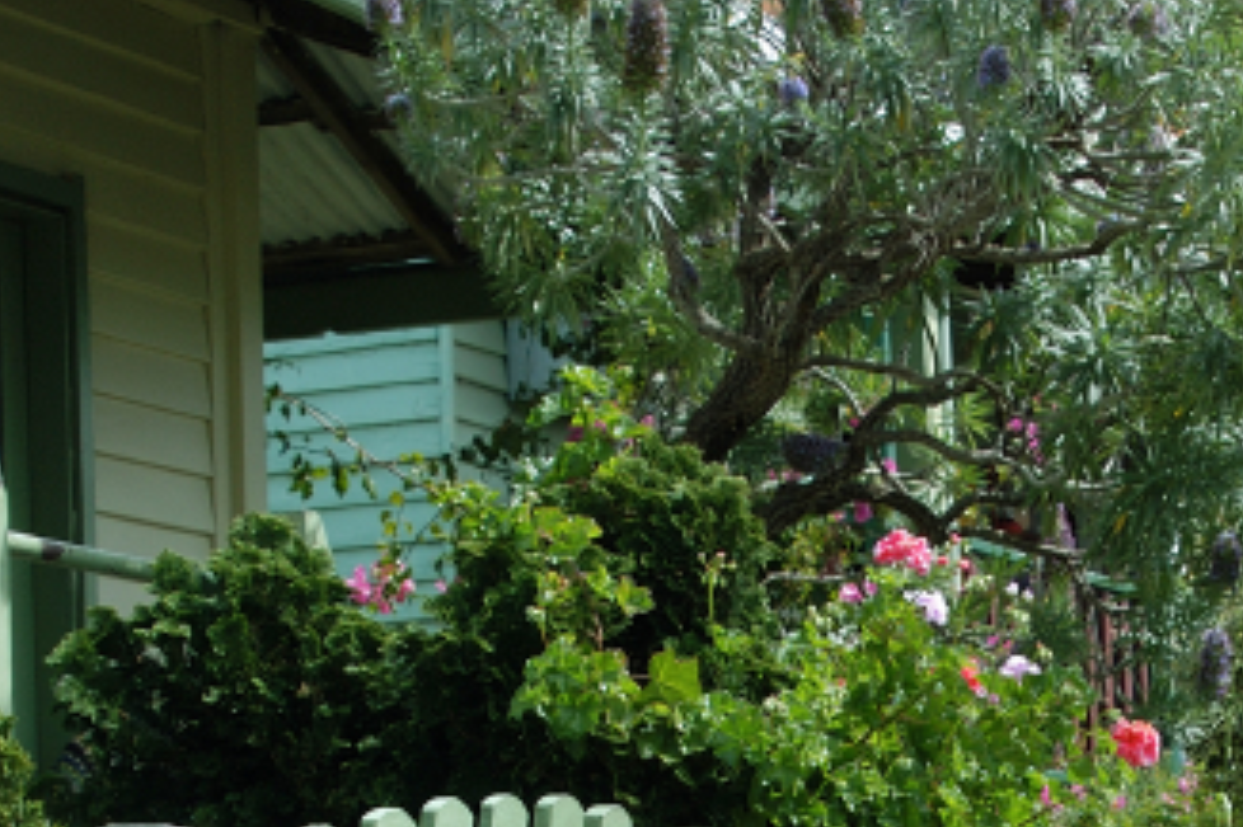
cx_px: 946
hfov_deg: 16.3
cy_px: 1061
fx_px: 4314
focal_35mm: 125
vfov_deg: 10.7
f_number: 8
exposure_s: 1/250
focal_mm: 32
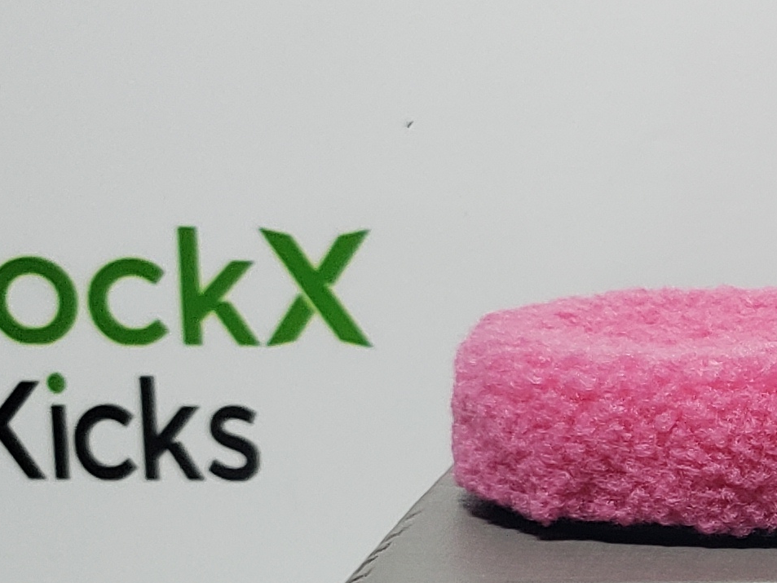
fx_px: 2469
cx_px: 1297
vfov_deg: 13.1
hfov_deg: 15.8
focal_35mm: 110
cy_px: 692
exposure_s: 1/509
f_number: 1.5
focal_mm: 4.3
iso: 50
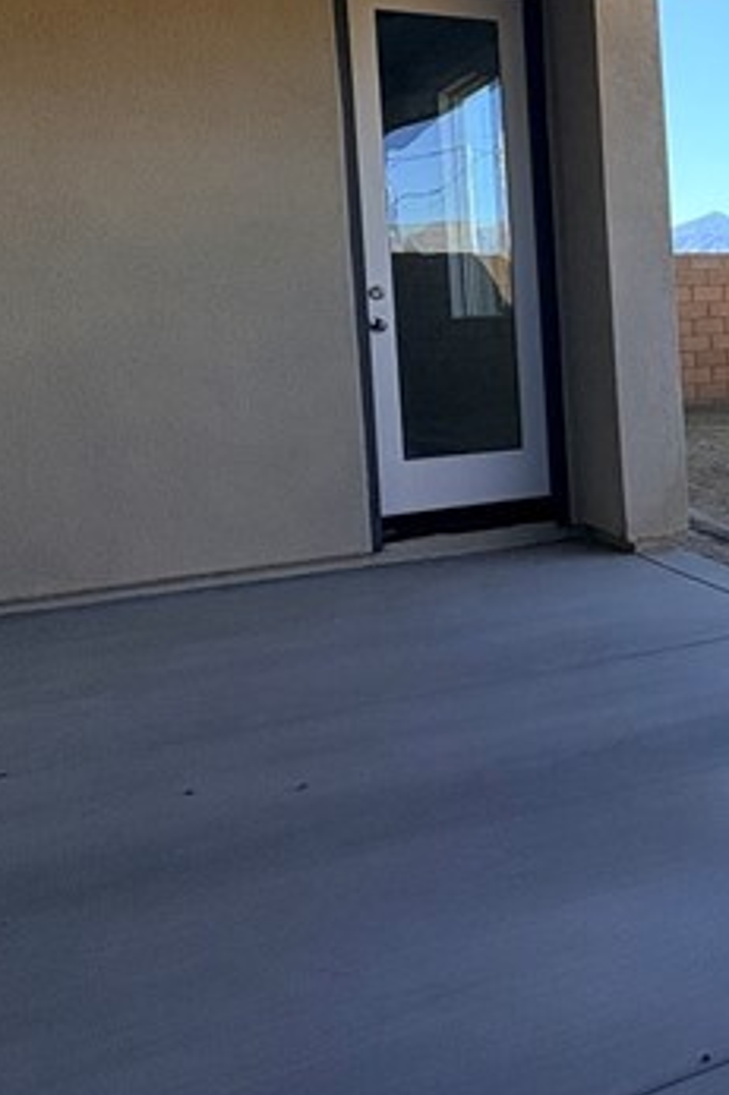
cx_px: 1092
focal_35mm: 43
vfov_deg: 44.8
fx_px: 1307
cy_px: 366
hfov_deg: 24.4
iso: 50
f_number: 2.2
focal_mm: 2.22
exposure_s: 1/1395
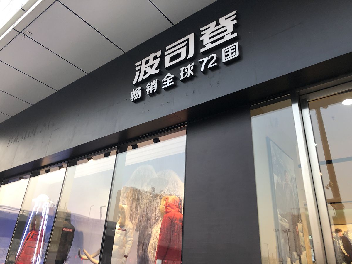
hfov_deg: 63.4
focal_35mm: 28
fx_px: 285
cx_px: 176
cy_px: 132
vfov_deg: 49.7
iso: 25
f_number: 1.8
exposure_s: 1/50
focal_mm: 3.99
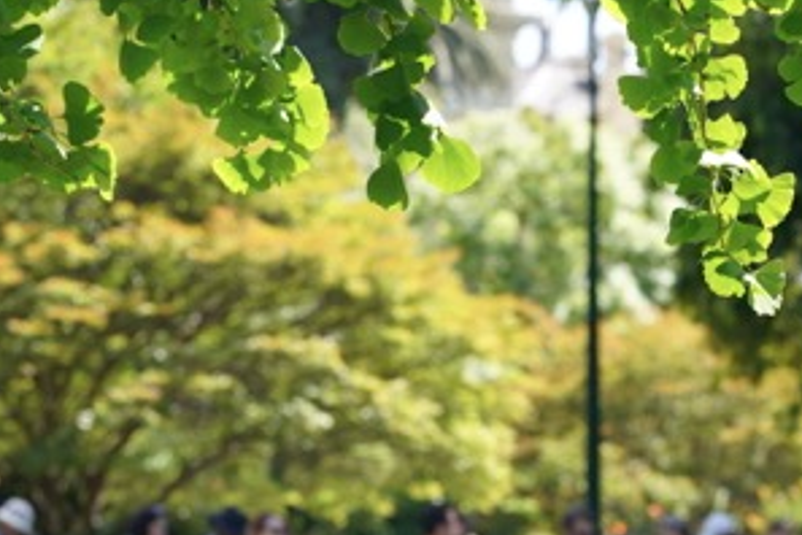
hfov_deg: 11.2
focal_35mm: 183
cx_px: 626
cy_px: 405
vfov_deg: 7.5
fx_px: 4077
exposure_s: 1/160
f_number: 4.5
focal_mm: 85
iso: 100
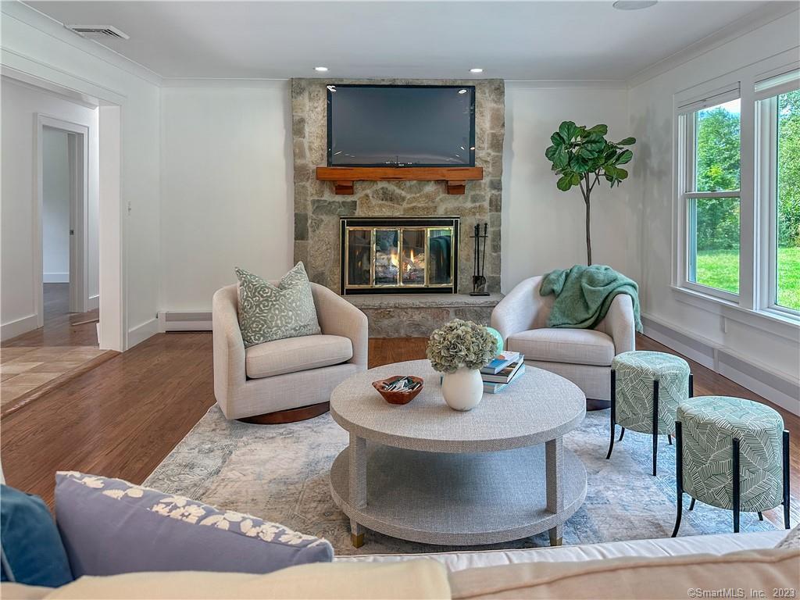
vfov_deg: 56.8
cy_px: 300
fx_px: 555
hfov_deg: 71.6
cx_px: 400
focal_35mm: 24
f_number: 1.8
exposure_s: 1/130
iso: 100
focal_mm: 6.86
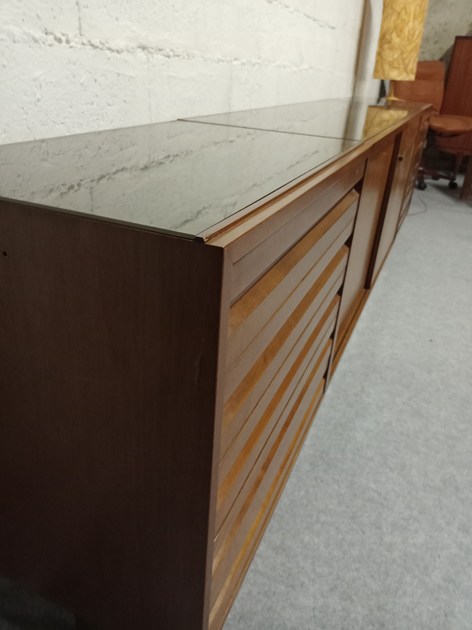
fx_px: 509
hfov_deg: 49.7
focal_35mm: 28
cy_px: 315
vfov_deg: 63.4
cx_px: 236
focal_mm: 3.77
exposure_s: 1/50
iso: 692
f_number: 1.79
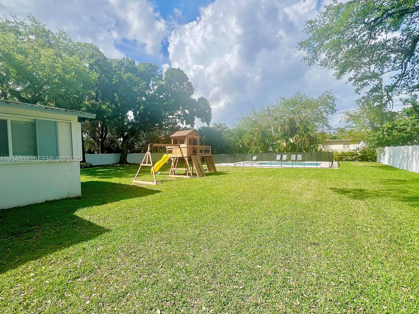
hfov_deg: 102.0
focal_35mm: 14
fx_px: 169
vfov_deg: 85.7
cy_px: 160
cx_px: 220
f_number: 1.8
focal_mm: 1.57
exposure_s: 1/1130
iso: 32
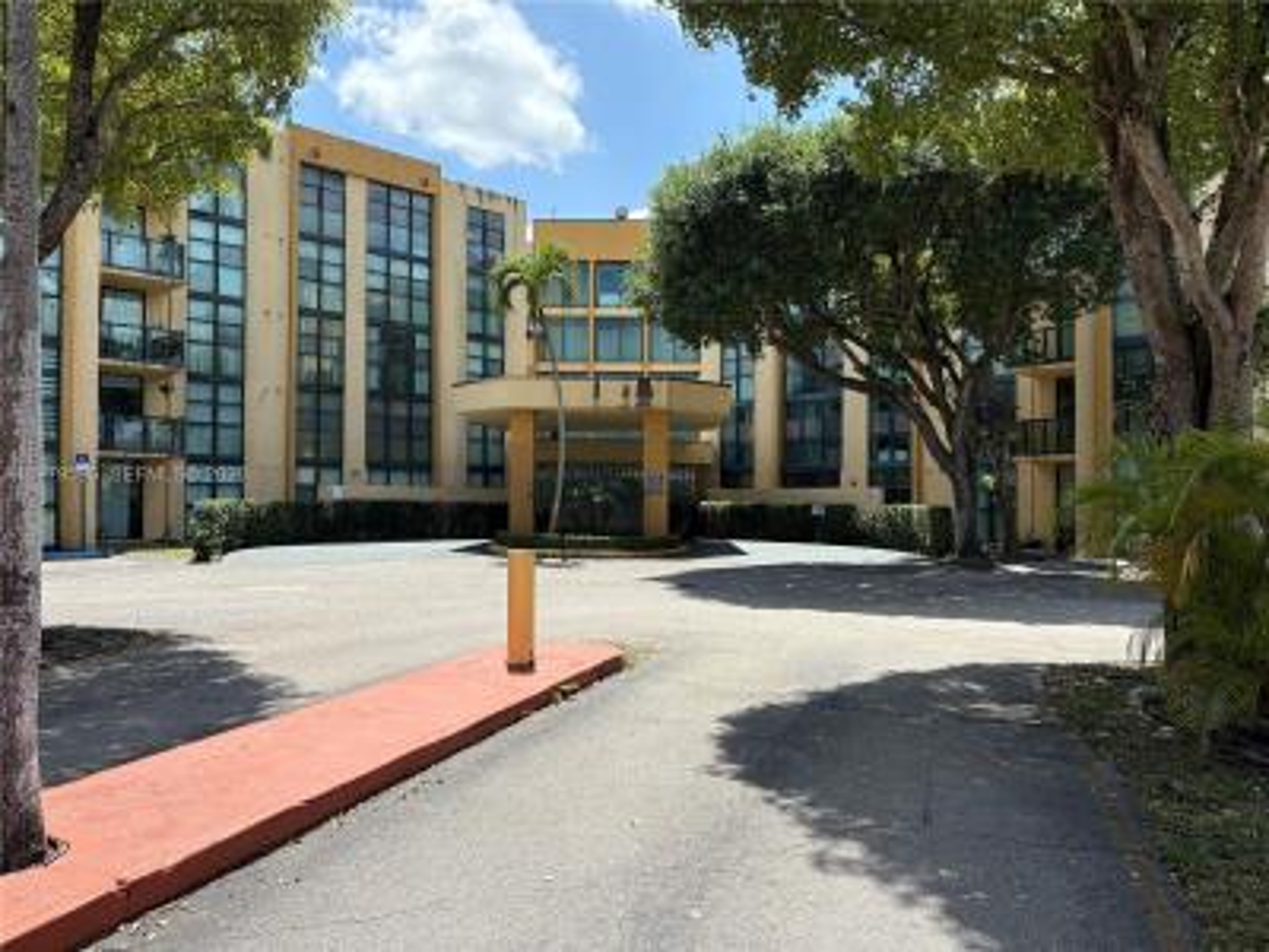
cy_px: 476
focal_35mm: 26
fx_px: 953
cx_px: 634
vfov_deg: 53.1
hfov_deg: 67.3
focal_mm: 5.96
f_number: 1.6
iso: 50
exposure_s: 1/2865
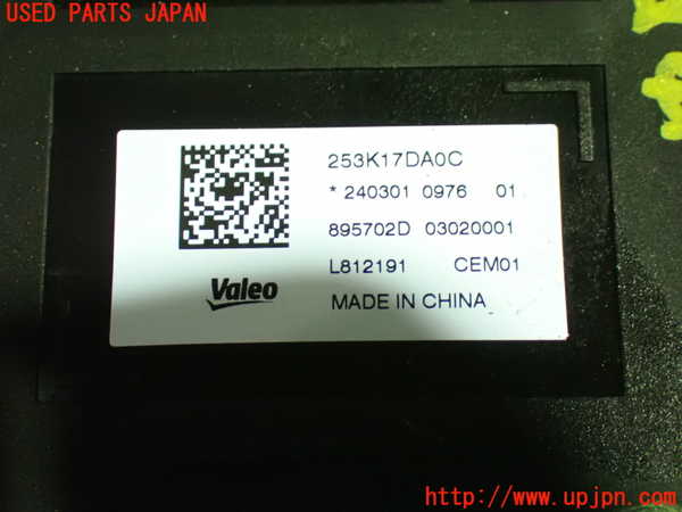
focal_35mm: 77
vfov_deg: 19.1
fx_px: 1517
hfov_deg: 25.3
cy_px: 256
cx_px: 341
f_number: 4.1
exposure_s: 1/20
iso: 1600
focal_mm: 13.65
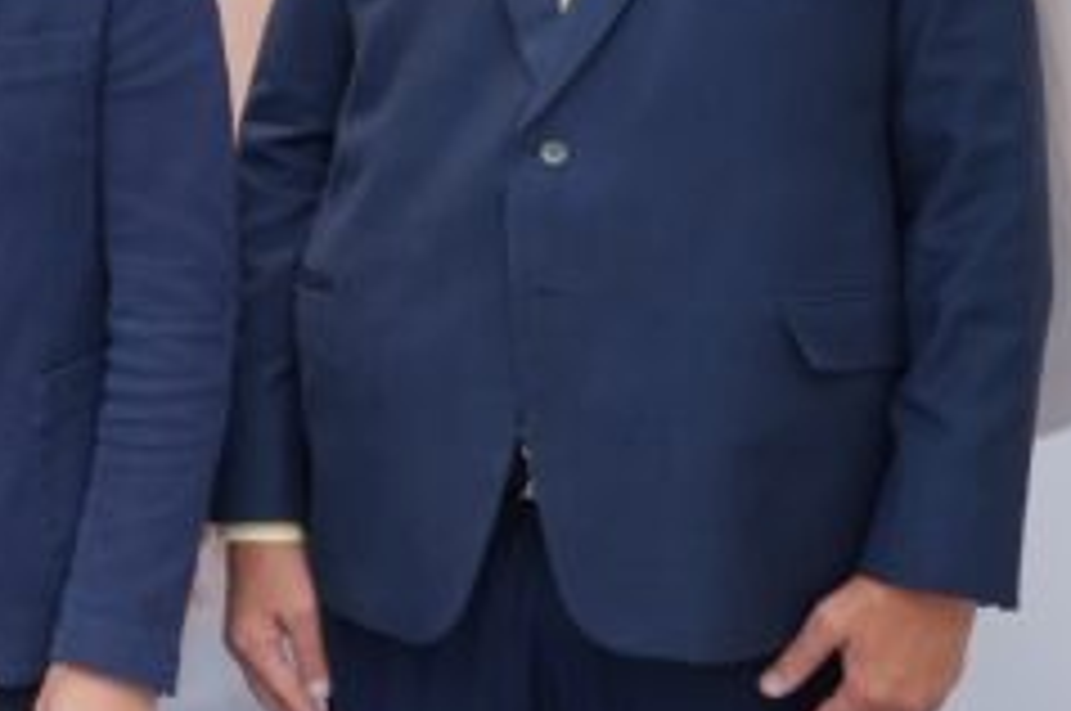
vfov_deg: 10.8
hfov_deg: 15.4
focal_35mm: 126
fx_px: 3743
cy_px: 14
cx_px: -392
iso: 1000
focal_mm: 39
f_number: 4
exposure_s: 1/125
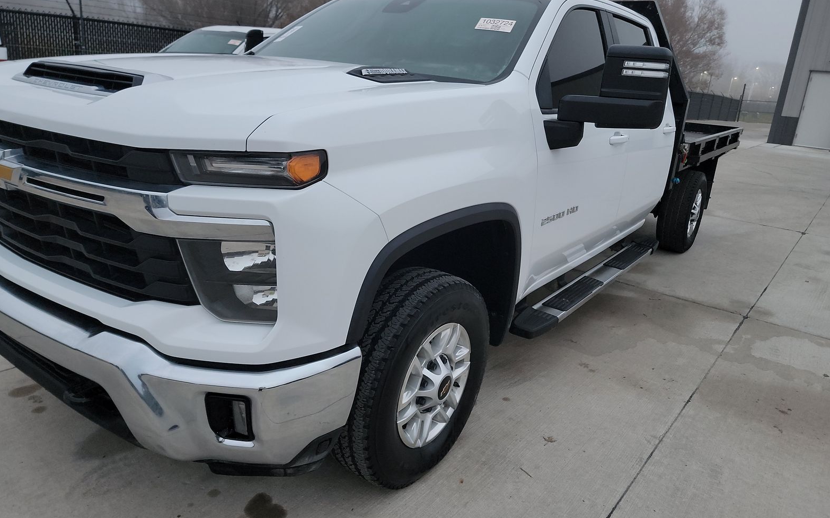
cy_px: 230
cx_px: 414
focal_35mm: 26
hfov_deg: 70.4
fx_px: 588
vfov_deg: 47.5
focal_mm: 6.7
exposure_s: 1/59
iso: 324
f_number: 1.8
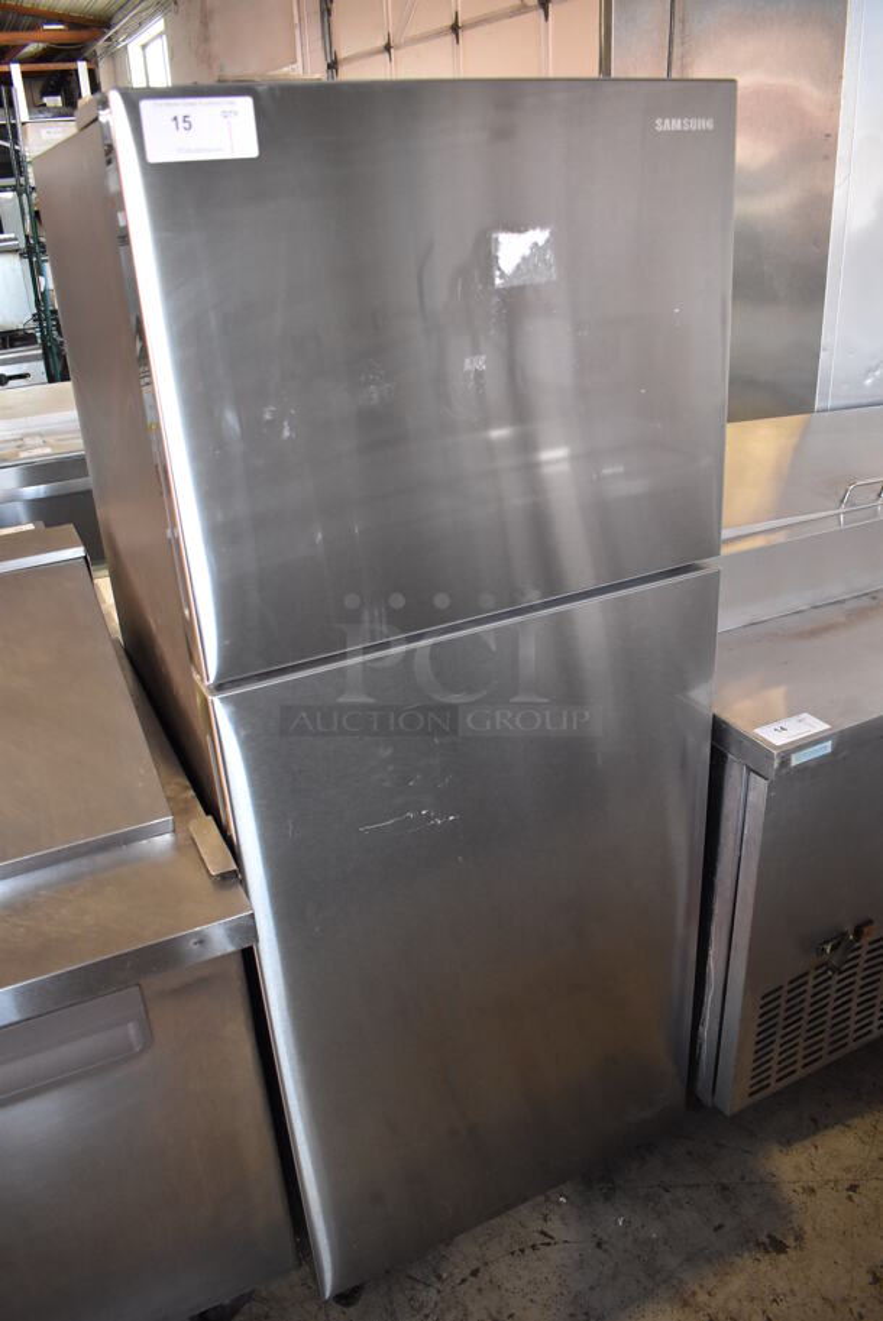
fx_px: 992
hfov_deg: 48.0
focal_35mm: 27
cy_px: 660
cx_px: 442
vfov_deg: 67.3
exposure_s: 1/125
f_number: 3.5
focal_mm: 18
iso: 1600
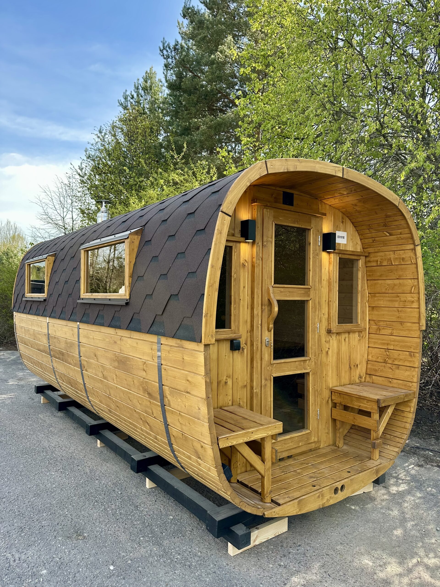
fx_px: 407
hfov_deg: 56.8
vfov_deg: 71.6
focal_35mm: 24
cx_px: 220
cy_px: 294
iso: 80
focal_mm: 6.86
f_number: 1.78
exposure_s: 1/699
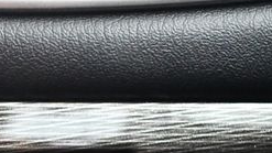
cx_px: 12
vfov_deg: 12.1
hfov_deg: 21.2
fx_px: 707
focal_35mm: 98
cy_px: 182
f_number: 3.5
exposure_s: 1/60
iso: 5600
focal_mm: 18
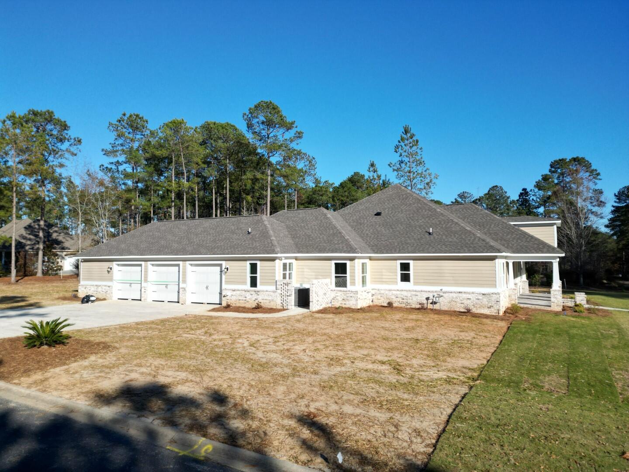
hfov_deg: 71.6
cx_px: 314
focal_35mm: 24
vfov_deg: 56.8
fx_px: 436
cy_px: 236
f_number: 1.7
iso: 100
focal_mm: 6.72
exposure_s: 1/3200
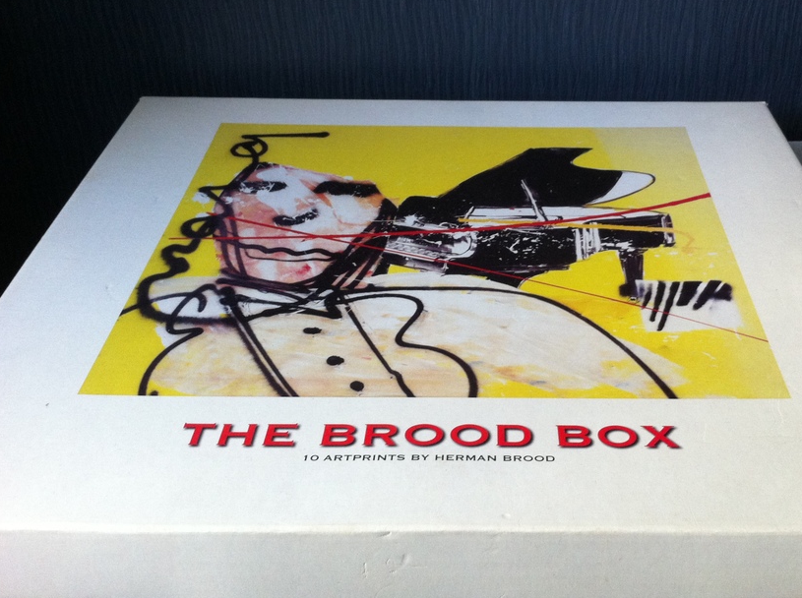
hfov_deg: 42.9
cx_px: 469
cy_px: 231
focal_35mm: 44
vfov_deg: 32.6
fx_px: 1017
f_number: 2.8
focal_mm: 3.85
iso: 160
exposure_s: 1/15
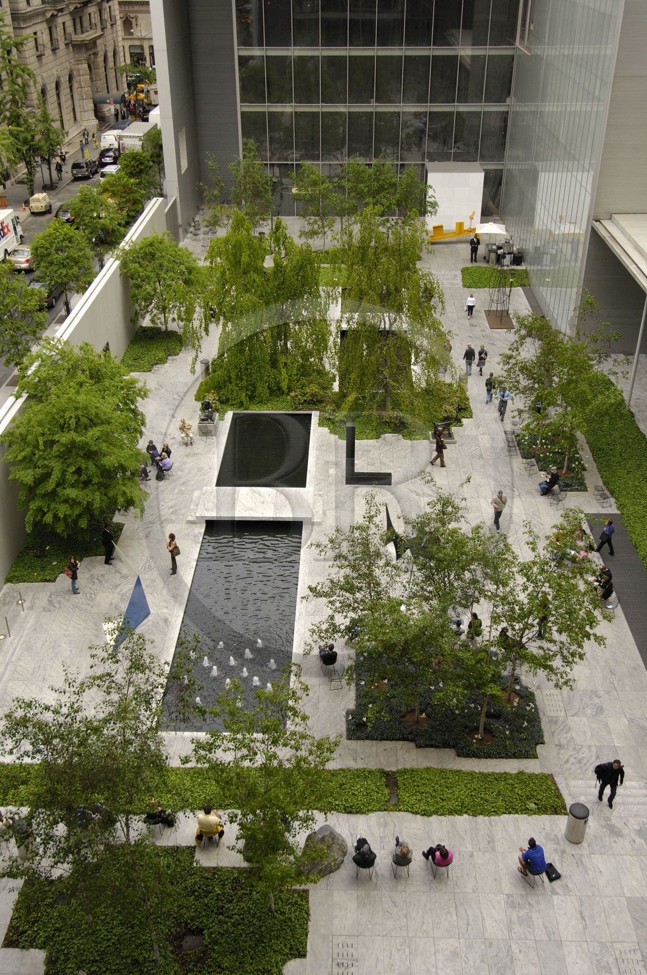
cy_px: 488
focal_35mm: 33
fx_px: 892
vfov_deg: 57.3
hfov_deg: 39.9
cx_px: 324
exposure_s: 1/50
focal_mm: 22
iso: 100
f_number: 8
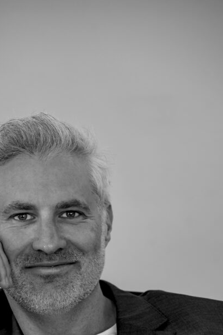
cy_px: 274
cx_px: 76
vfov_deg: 12.6
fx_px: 1517
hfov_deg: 8.4
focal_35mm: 163
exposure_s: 1/50
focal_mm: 97
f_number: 4
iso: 100
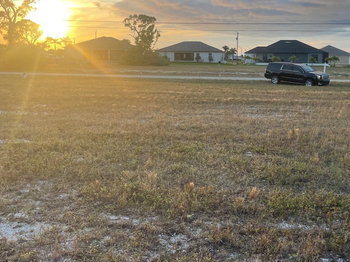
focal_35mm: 37
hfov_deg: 50.1
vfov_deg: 38.3
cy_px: 91
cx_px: 191
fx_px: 374
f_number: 1.6
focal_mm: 5.1
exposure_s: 1/923
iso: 32
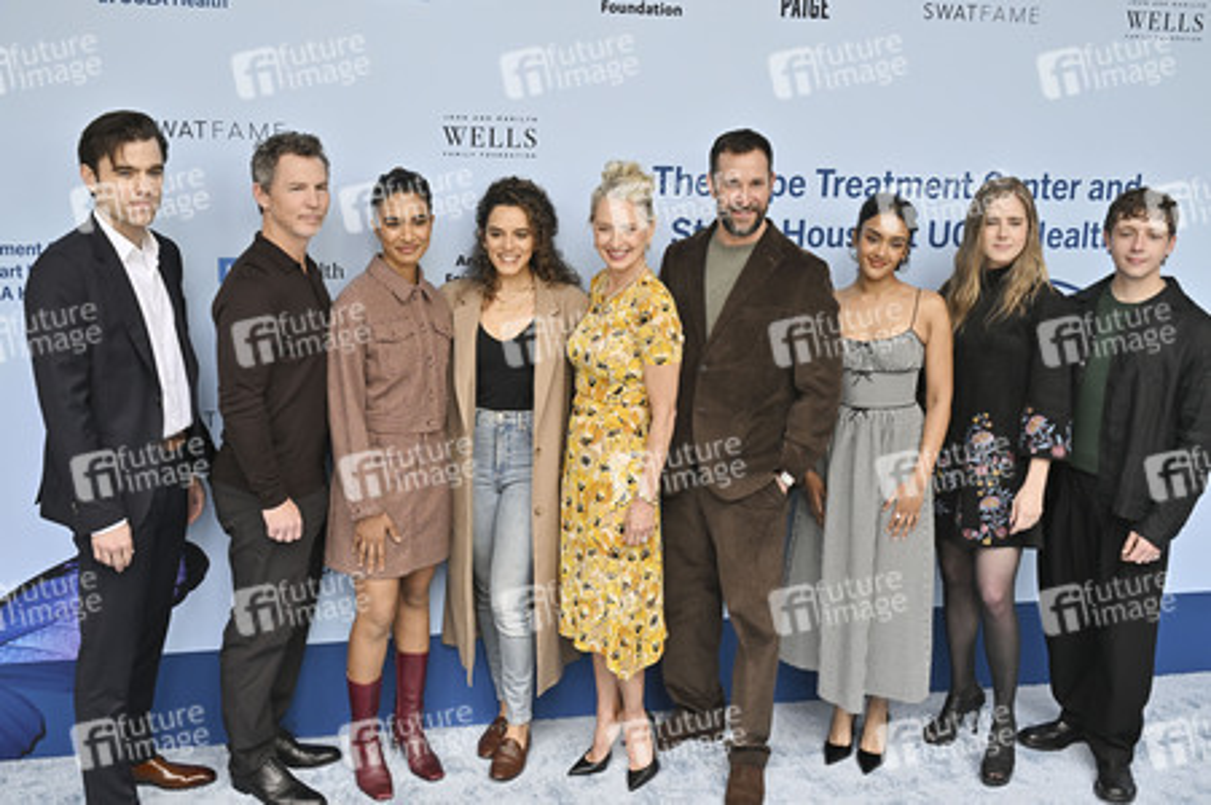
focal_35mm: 35
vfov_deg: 37.8
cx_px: 606
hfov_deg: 54.5
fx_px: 1176
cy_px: 402
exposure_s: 1/320
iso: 500
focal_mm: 35
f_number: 6.3
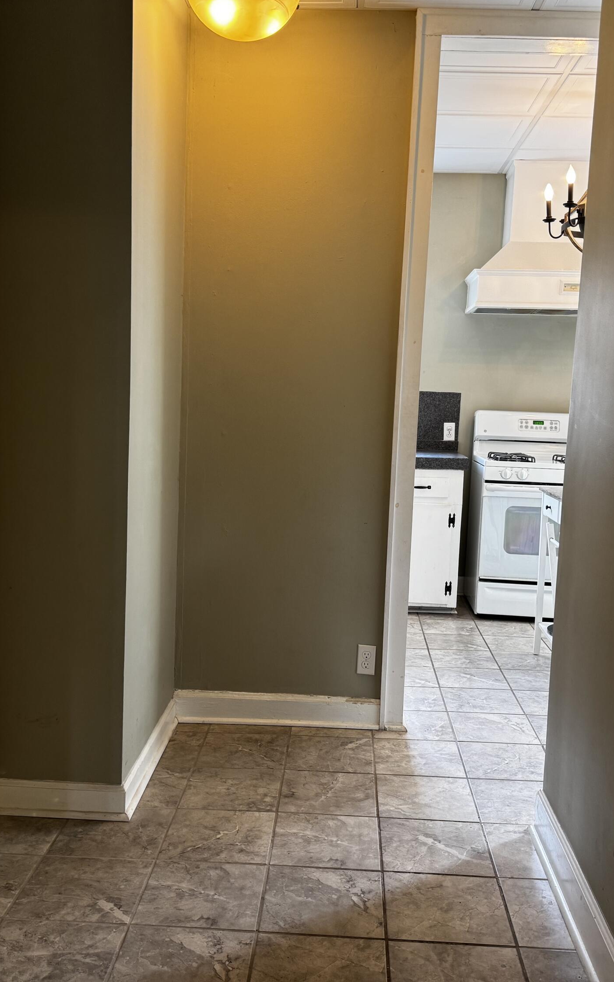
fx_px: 910
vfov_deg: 56.7
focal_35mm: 34
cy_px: 490
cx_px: 296
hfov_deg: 37.3
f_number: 1.78
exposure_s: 1/60
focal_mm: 6.76
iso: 125
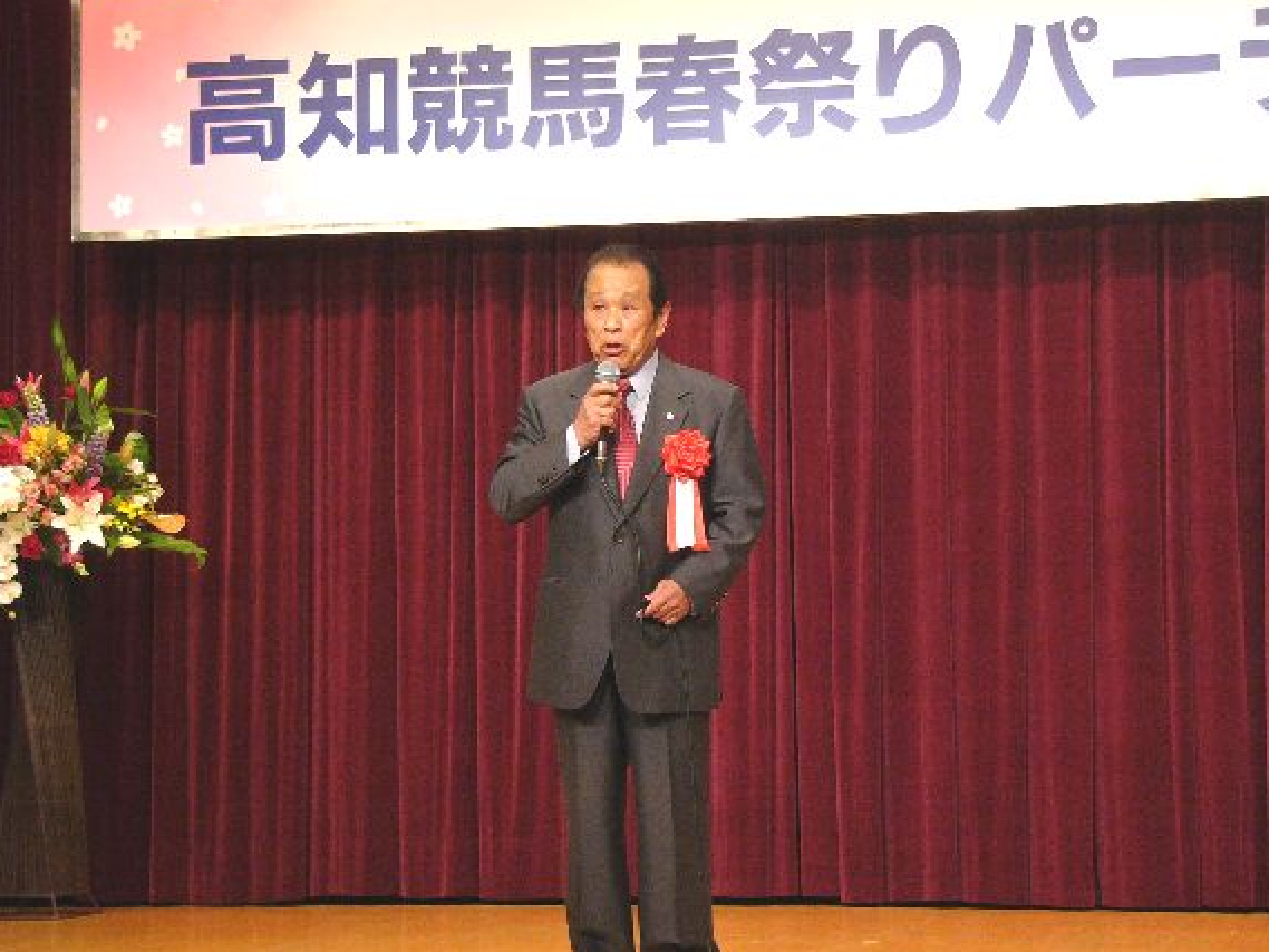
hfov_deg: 24.1
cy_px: 444
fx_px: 2970
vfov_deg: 18.2
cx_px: 711
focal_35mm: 81
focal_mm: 12.1
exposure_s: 1/50
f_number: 2.8
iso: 200
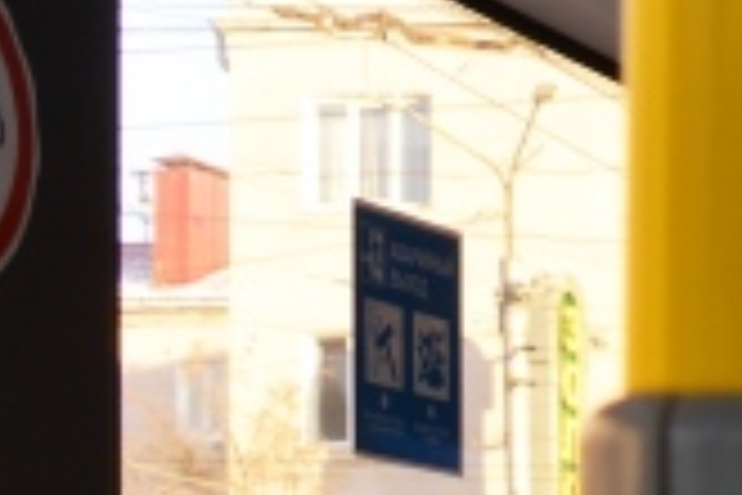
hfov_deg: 8.5
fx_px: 4039
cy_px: 1089
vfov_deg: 6.7
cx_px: 2347
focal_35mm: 196
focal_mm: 18
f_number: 4.5
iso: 100
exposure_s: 1/60
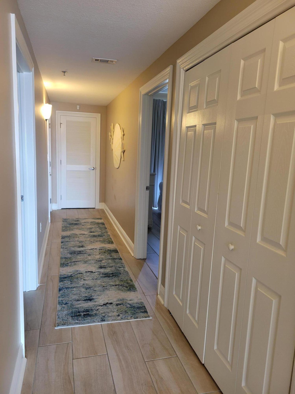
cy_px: 197
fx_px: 295
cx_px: 148
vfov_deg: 67.3
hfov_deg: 53.1
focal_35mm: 26
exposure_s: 1/40
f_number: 1.8
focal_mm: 5.4
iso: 200
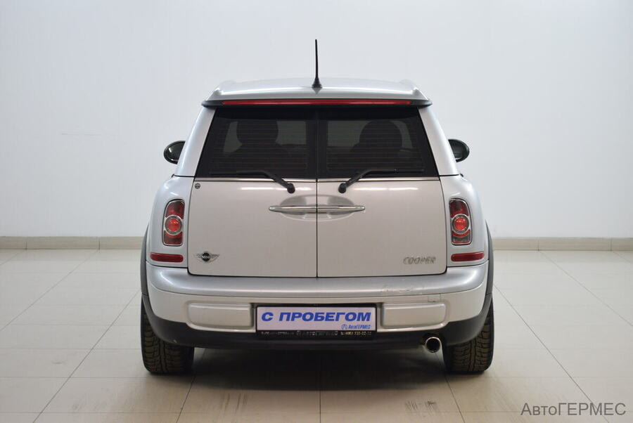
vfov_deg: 19.8
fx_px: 1214
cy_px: 212
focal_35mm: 69
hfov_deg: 29.2
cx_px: 316
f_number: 5.3
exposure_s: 1/100
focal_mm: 46
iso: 1000
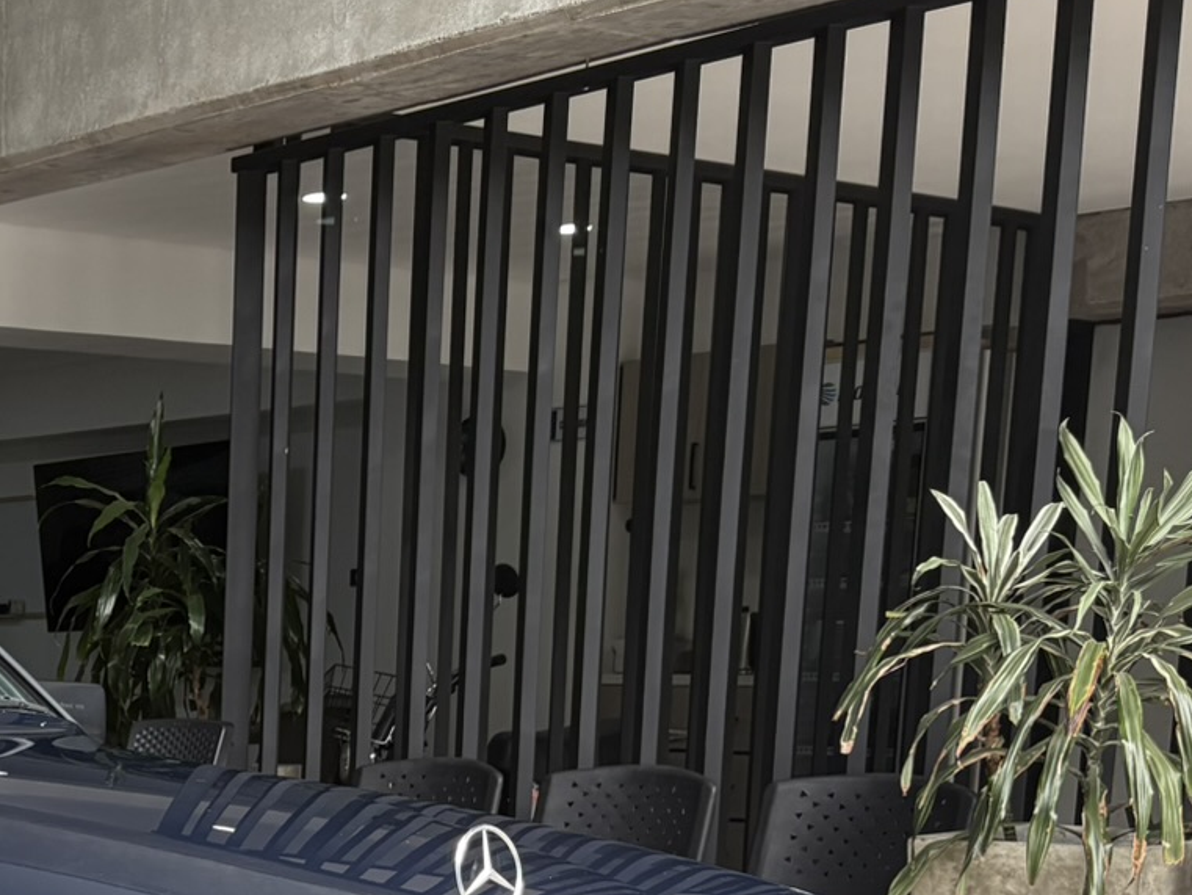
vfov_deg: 19.7
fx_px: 2411
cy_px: 1085
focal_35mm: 70
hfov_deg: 25.0
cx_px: -251
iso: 125
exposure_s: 1/241
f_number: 1.6
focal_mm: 5.96
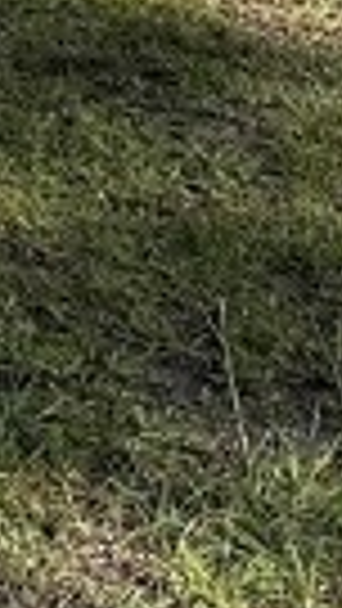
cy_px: -982
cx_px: -1611
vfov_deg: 9.4
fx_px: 3190
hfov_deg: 4.7
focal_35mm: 198
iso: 80
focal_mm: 6.86
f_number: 1.78
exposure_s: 1/4545
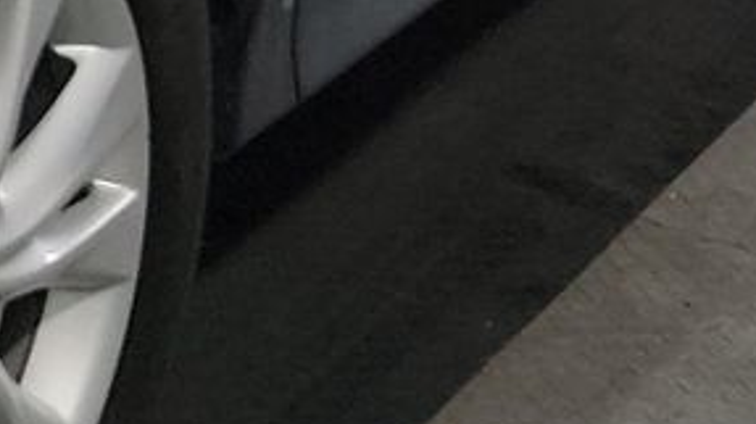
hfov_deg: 13.1
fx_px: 2925
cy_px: -487
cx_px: -680
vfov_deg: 7.8
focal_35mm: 146
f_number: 1.8
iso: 692
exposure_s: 1/59
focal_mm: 6.7
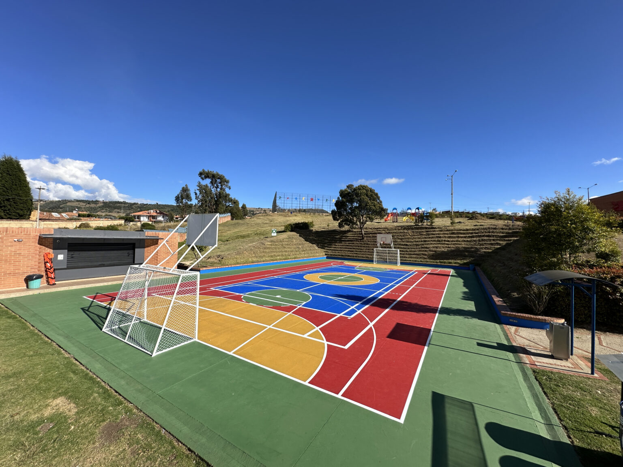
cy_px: 234
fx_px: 252
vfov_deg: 85.7
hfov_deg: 102.1
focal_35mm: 14
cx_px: 312
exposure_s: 1/2451
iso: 50
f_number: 2.2
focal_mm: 2.22
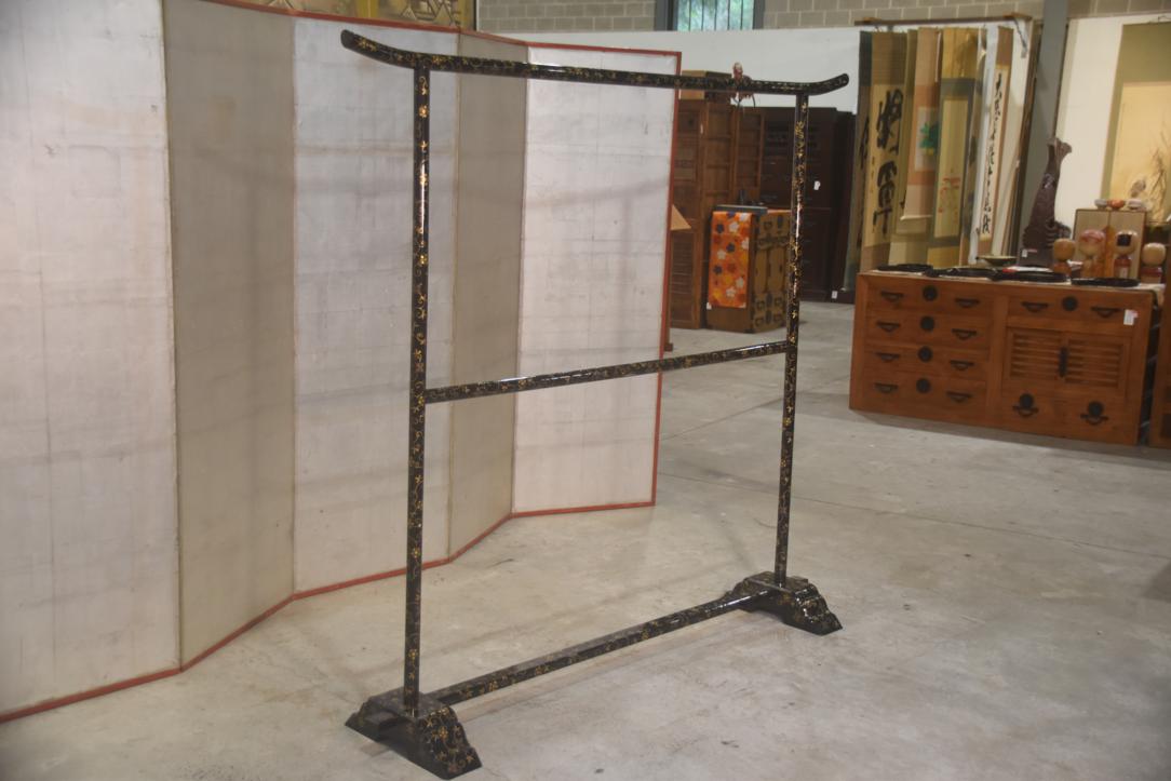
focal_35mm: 39
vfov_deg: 34.2
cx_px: 586
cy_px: 390
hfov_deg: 49.5
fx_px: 1269
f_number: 4
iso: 720
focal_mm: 26
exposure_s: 1/60
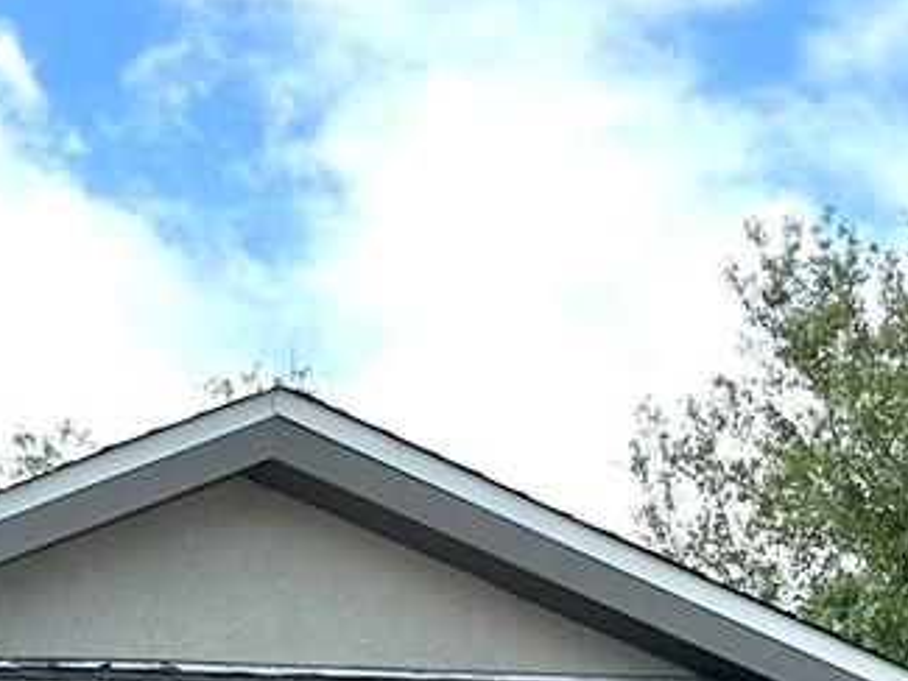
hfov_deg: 14.2
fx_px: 3096
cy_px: 1086
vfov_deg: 11.9
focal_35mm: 118
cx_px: -869
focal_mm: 6.86
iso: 80
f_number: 1.78
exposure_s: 1/4184
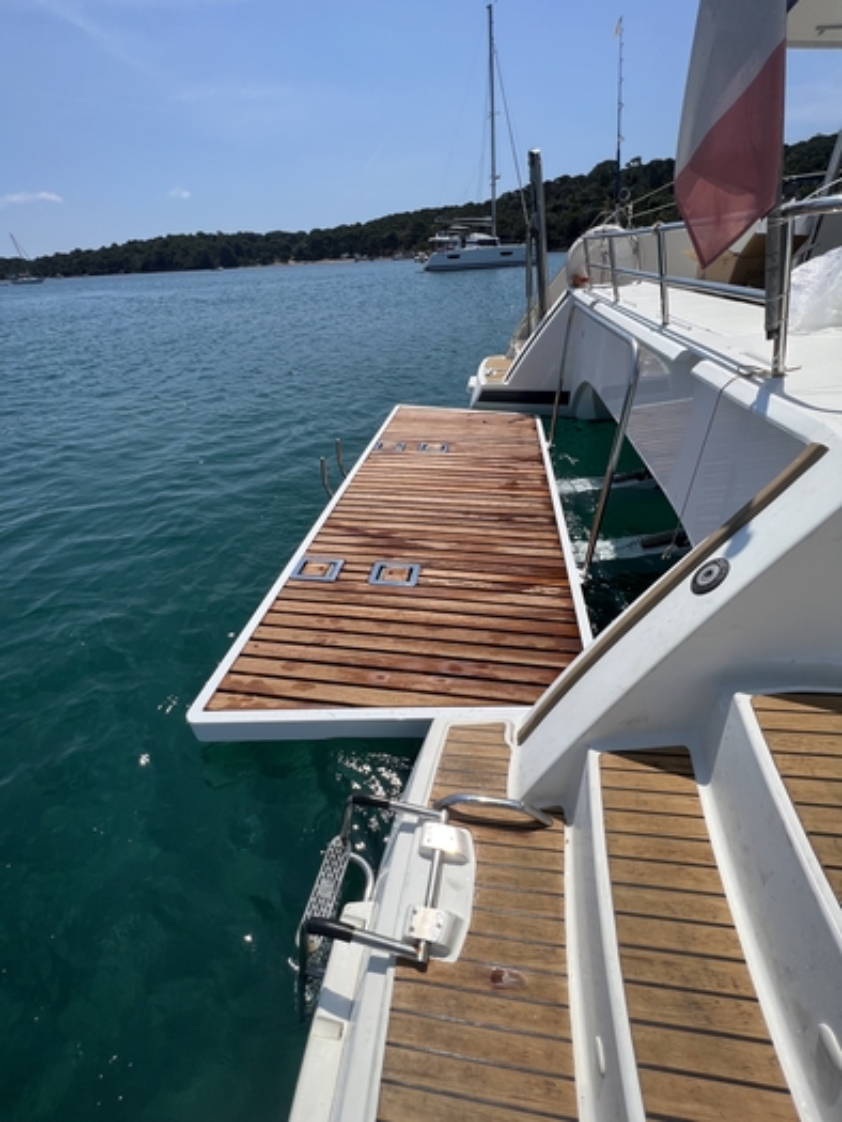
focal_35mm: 13
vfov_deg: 106.2
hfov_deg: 89.9
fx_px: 421
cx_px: 421
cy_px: 561
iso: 32
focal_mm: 1.57
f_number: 1.8
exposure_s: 1/3425
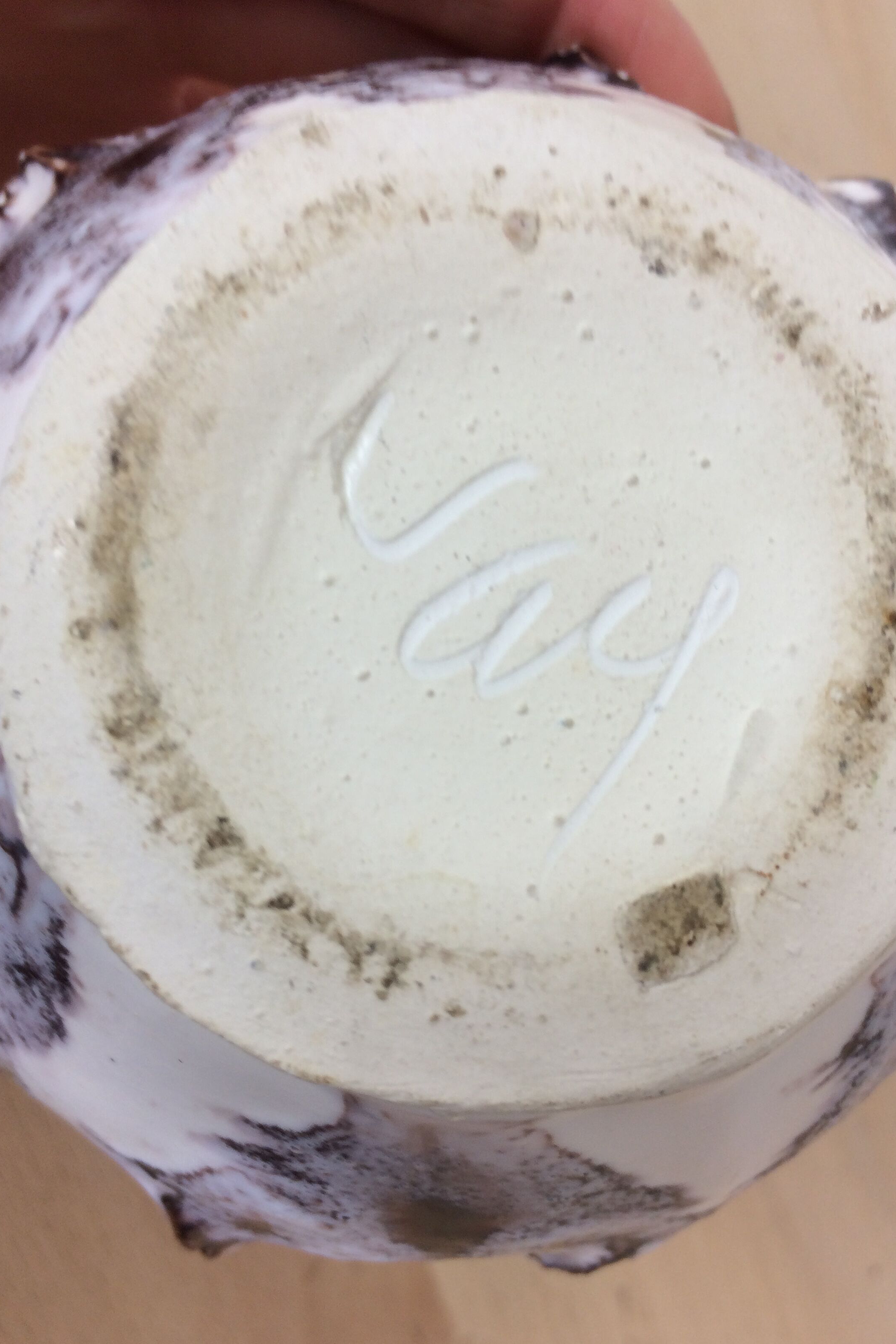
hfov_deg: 42.3
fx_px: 1157
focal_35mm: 31
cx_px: 455
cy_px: 677
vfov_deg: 60.3
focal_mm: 4.15
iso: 40
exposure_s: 1/33
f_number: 2.2
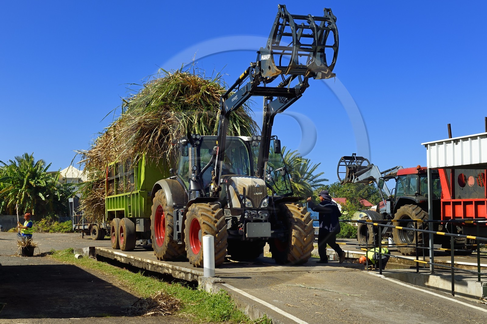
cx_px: 244
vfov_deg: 27.0
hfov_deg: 39.6
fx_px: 676
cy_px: 162
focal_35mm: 50
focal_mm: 50
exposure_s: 1/250
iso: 200
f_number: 14
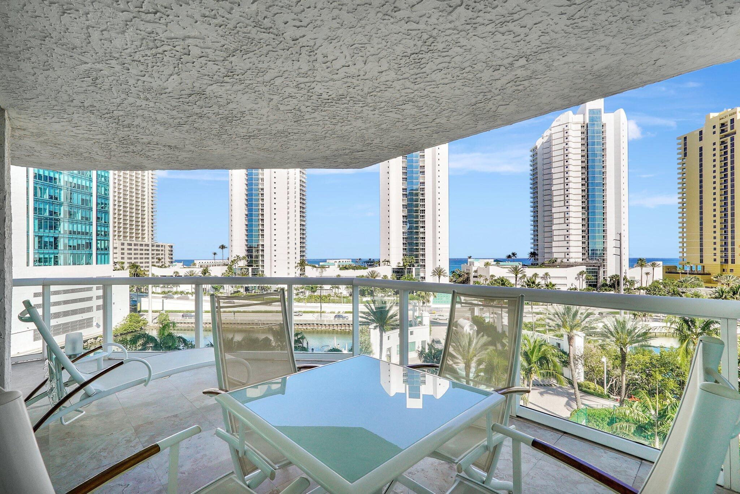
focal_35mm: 16
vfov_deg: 72.1
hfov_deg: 95.0
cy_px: 247
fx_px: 339
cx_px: 370
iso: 640
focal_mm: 16.5
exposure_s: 1/1000
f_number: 13
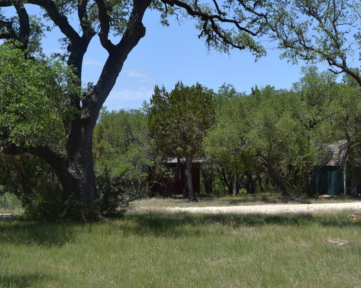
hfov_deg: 25.7
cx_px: 279
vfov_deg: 20.9
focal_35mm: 73
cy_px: 104
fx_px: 780
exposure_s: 1/250
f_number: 8
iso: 100
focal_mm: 26
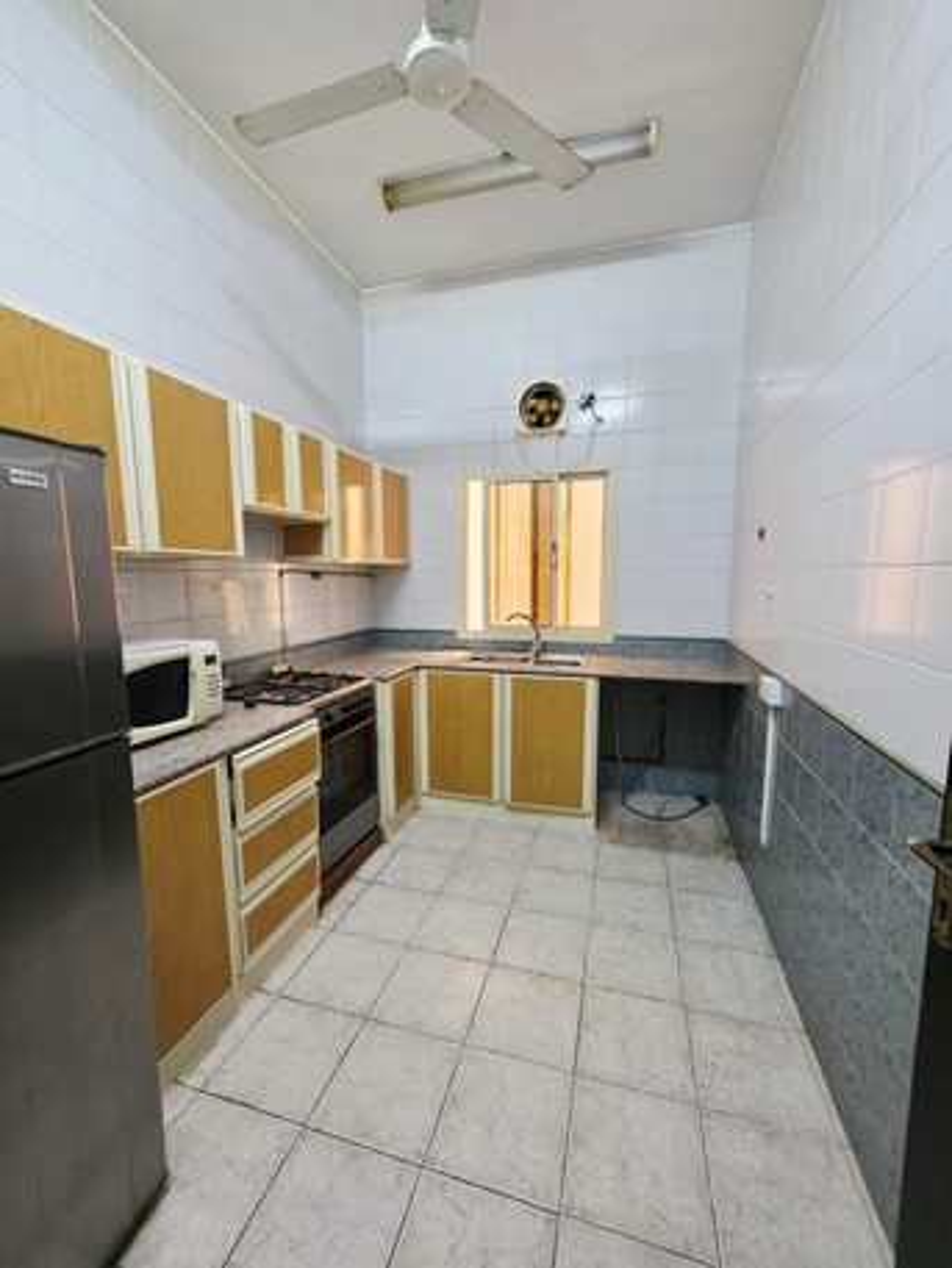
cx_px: 476
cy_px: 634
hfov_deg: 89.9
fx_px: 476
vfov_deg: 106.2
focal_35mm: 13
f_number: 1.9
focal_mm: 2.2
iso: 320
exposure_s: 1/50.3
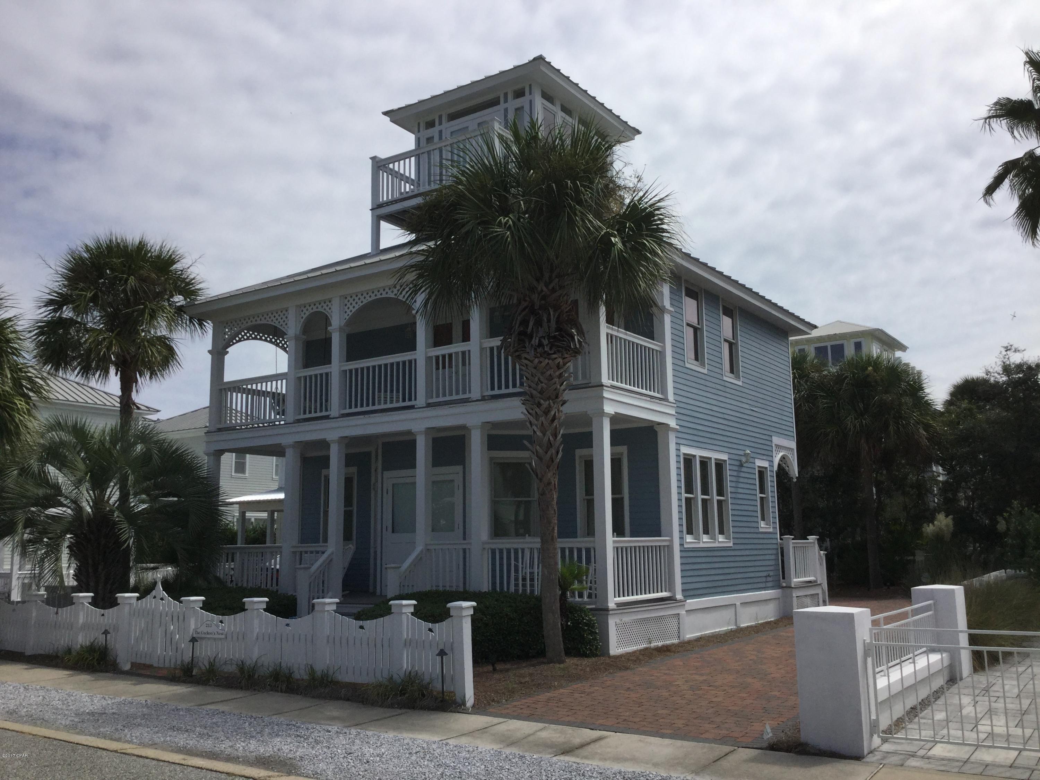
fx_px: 931
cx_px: 520
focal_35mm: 31
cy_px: 390
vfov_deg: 45.4
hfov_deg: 58.4
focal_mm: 3.3
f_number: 2.4
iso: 25
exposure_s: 1/3135
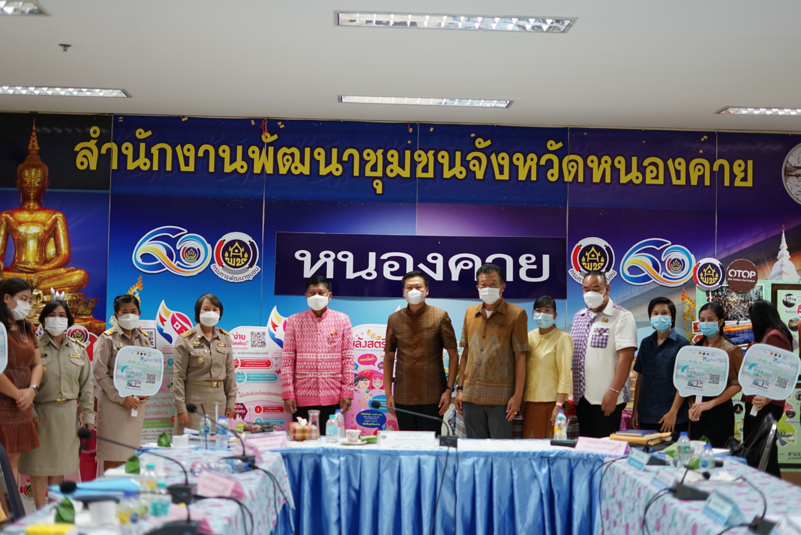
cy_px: 268
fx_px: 1113
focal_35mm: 50
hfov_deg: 39.6
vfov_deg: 27.0
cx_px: 400
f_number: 2.2
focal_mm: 50
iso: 400
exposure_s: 1/100
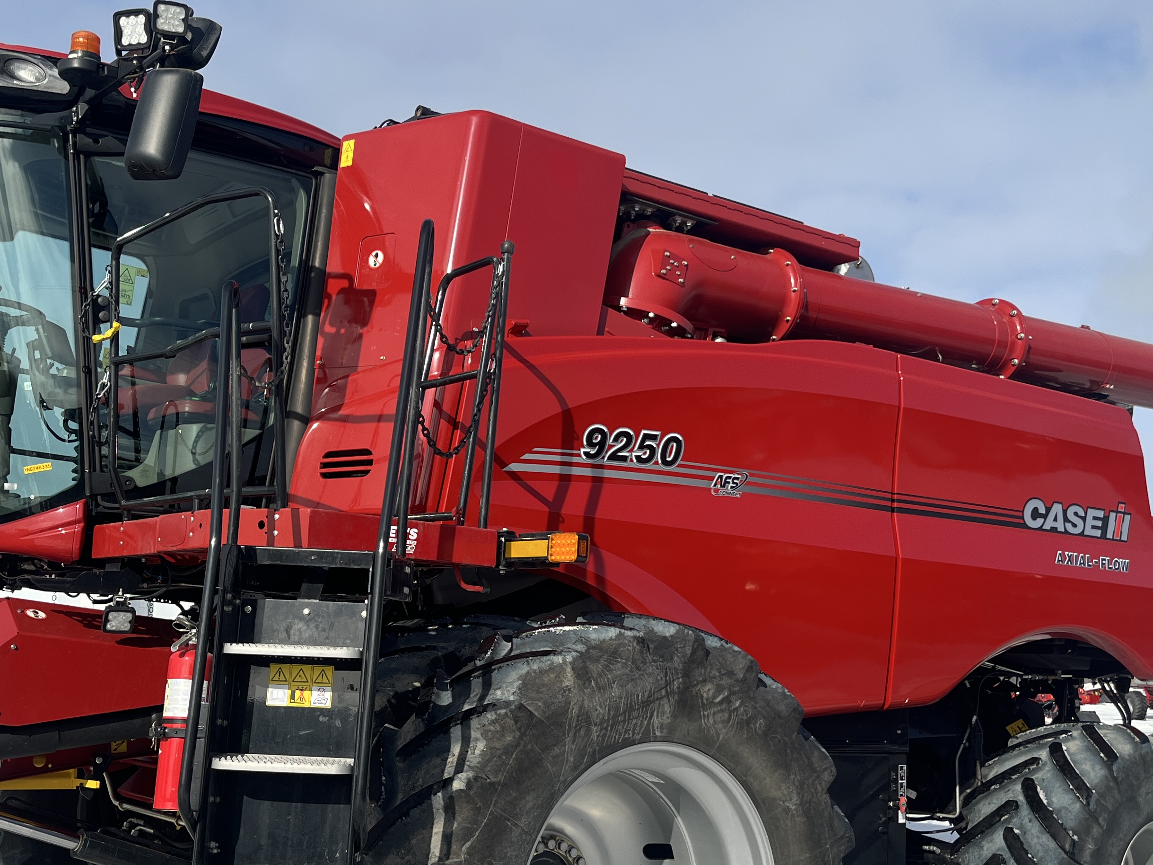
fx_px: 1432
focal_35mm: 43
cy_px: 494
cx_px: 534
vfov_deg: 33.5
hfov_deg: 43.8
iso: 50
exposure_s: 1/4149
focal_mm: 5.1
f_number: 1.6
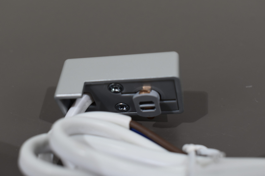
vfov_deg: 26.5
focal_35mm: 51
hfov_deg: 38.9
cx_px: 132
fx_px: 375
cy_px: 88
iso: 400
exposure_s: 1/60
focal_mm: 34
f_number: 7.1
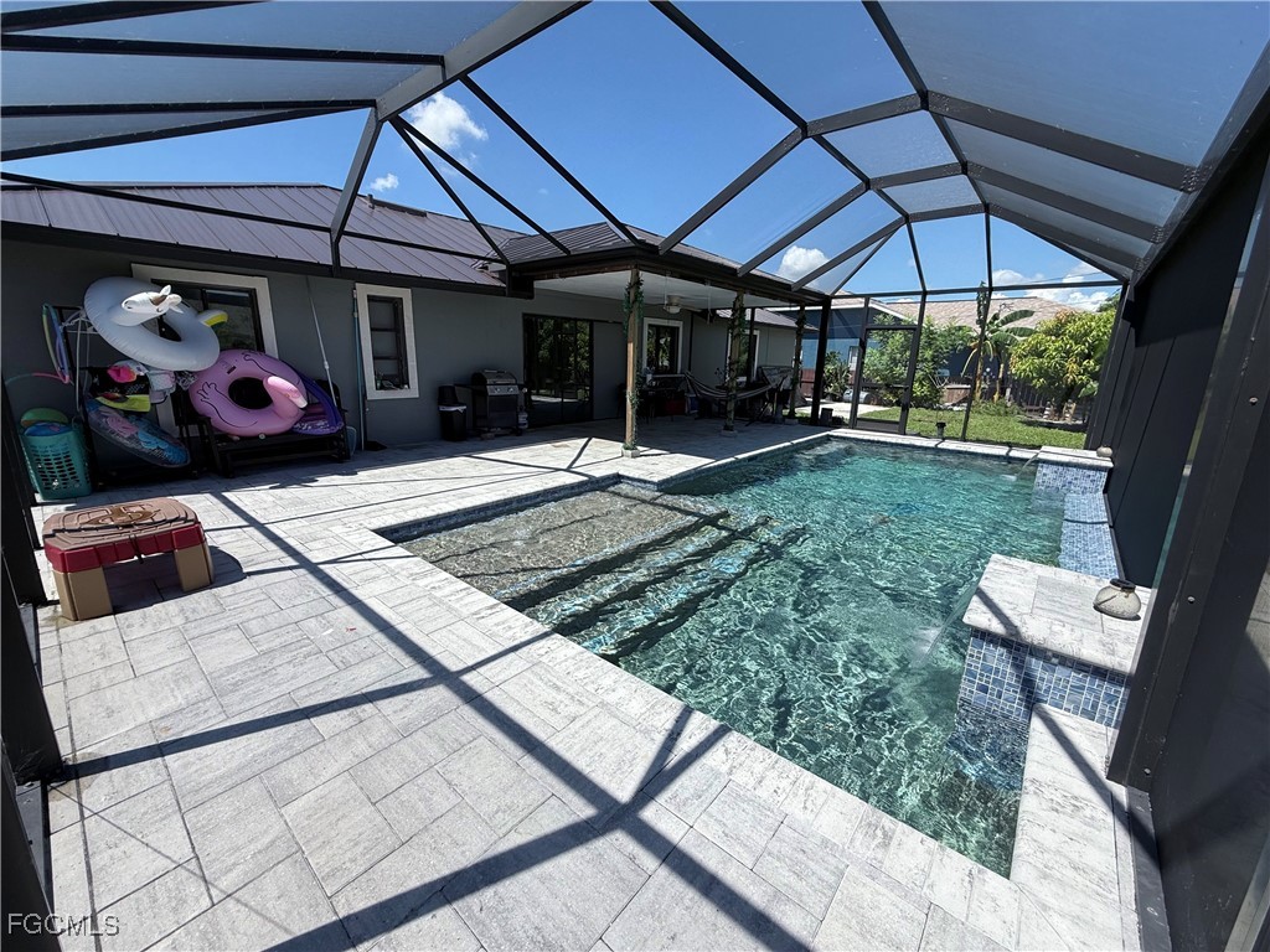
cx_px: 635
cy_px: 476
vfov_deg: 85.7
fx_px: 514
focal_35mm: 14
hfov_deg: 102.1
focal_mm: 2.22
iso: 50
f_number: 2.2
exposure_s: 1/1235
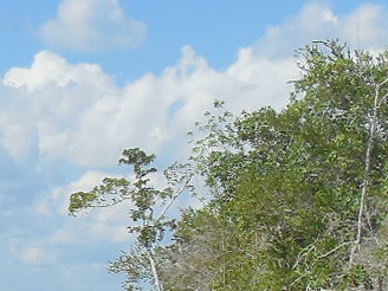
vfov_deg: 7.6
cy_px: 278
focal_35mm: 195
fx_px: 2186
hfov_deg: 9.9
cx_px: -144
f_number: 3.6
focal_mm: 7.1
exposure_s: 1/2000
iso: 125
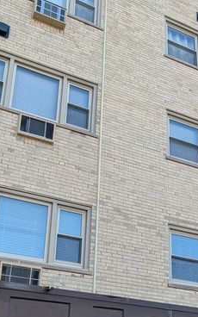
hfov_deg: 27.8
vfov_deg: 41.5
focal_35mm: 46
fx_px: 397
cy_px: 258
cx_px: 129
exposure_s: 1/1294
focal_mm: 6.9
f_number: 1.68
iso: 19
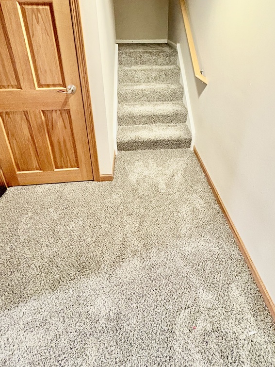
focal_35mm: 20
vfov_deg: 77.5
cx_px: 154
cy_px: 106
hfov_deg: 65.7
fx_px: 212
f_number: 2.2
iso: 800
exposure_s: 1/60
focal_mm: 2.22
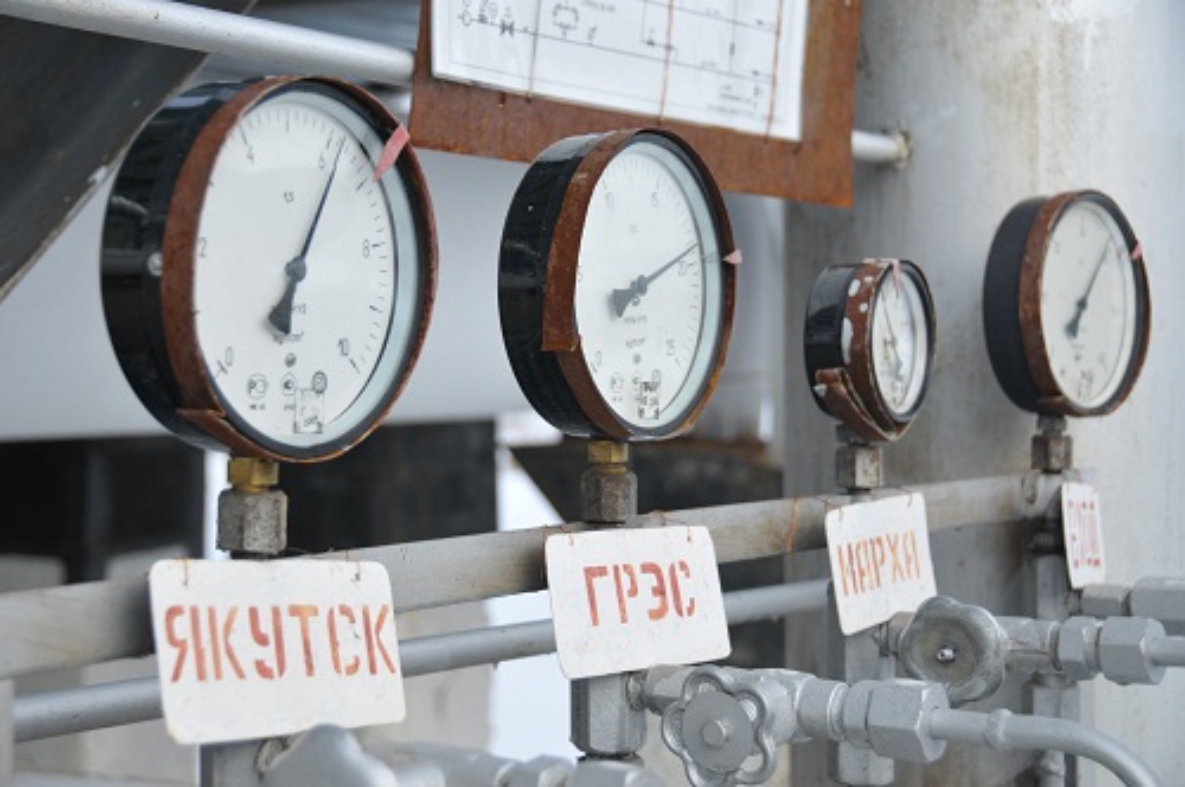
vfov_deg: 18.9
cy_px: 394
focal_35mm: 72
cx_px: 592
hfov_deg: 28.1
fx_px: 2367
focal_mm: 48
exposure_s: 1/200
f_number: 4.5
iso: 200
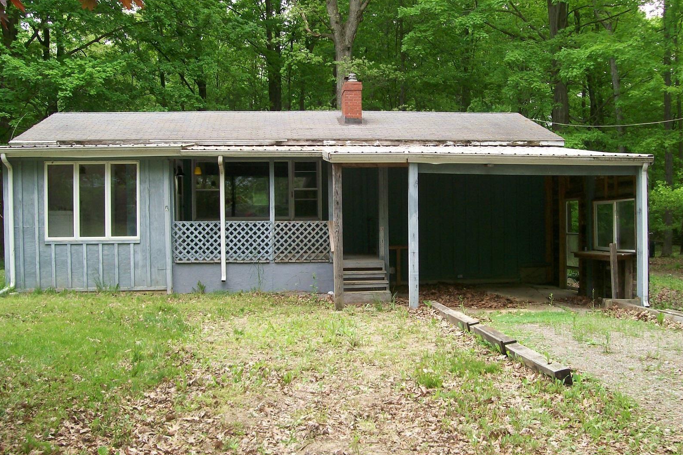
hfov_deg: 50.7
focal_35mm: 38
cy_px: 236
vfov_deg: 35.0
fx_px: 721
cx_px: 345
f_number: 2.7
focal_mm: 6
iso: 80
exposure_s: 1/116
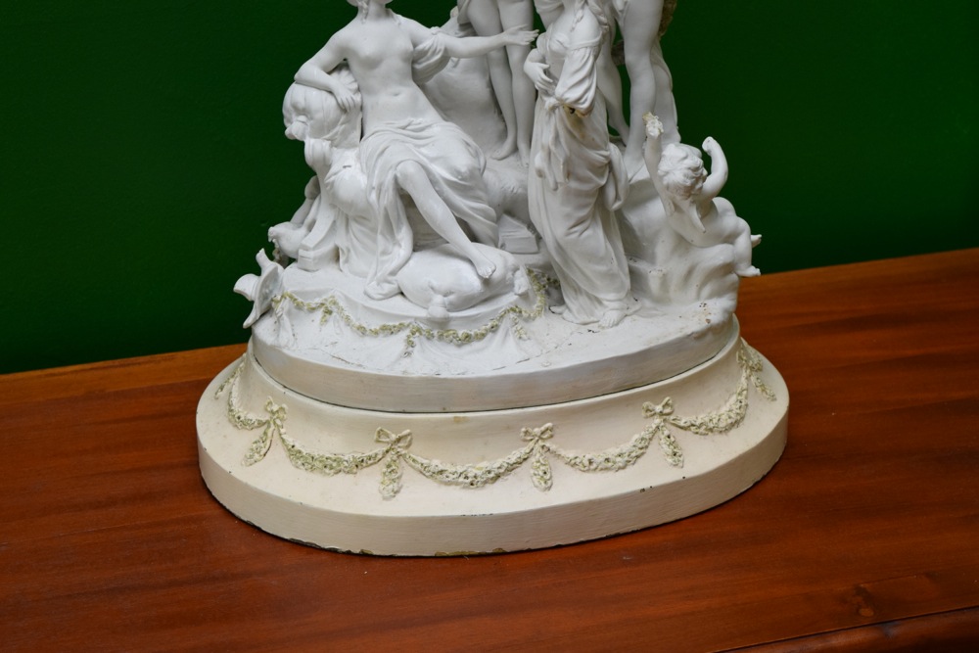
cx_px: 490
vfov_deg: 16.6
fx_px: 2244
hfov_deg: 24.6
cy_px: 326
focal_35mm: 82
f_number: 5.6
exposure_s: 1/60
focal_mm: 55
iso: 1100
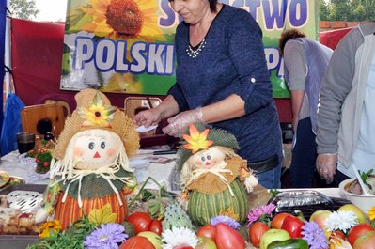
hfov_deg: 43.0
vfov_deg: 30.4
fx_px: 458
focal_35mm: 44
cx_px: 286
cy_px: 113
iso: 500
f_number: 11
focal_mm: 18
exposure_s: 1/200
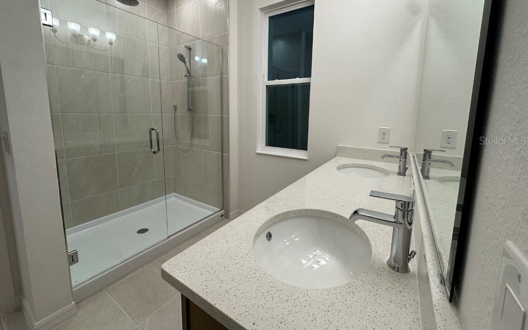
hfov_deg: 101.5
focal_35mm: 15
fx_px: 216
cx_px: 262
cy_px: 140
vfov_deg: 74.3
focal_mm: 2.22
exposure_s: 1/120
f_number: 2.2
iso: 100
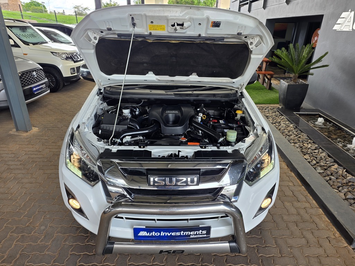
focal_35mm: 23
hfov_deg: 73.9
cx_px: 178
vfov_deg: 58.9
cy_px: 133
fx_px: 236
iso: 12
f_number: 1.7
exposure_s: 1/51
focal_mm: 6.25
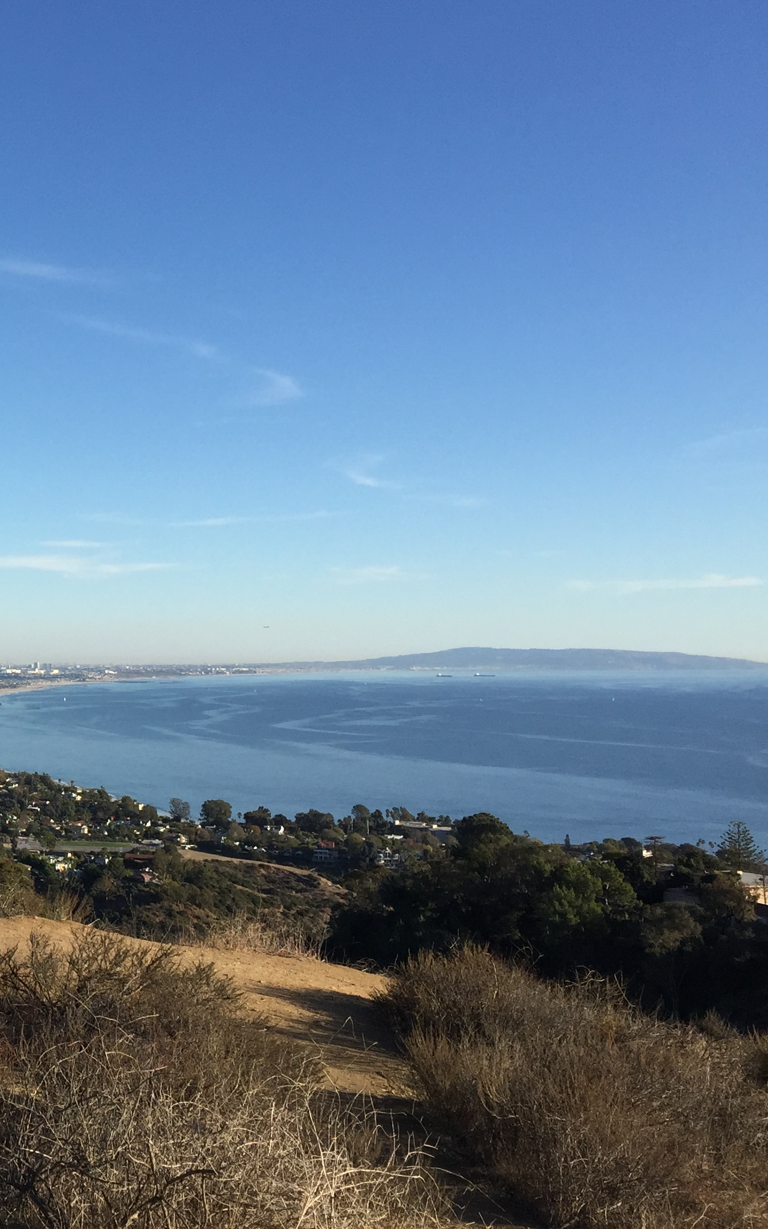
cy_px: 555
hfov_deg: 24.7
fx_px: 1574
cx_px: -164
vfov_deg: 42.6
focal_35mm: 47
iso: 32
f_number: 2.2
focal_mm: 4.15
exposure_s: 1/1883
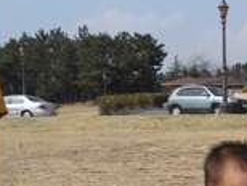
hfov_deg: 23.4
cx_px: 287
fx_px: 550
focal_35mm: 77
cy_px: 192
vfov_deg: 18.6
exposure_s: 1/180
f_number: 8.9
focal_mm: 4.9
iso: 80
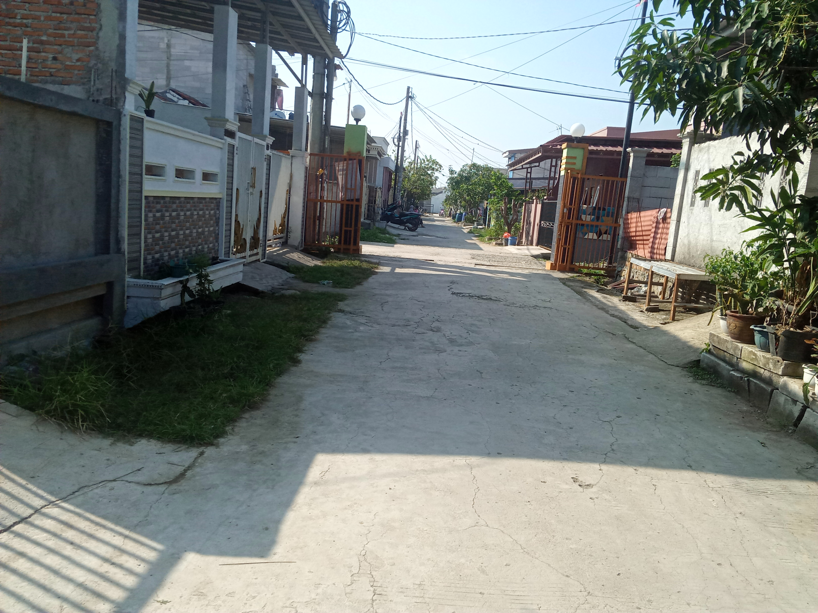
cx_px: 409
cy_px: 306
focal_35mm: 28
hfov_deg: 63.4
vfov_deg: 49.7
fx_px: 662
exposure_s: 1/1613
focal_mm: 3.73
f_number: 2.2
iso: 114
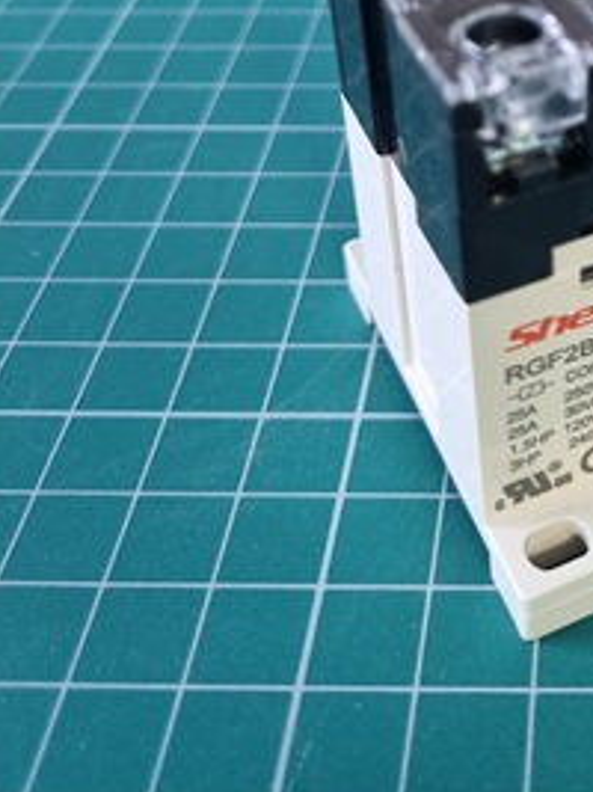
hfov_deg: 25.0
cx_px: 624
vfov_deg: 32.2
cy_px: -3
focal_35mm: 55
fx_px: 1257
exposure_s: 1/50
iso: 320
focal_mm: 5.4
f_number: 1.8
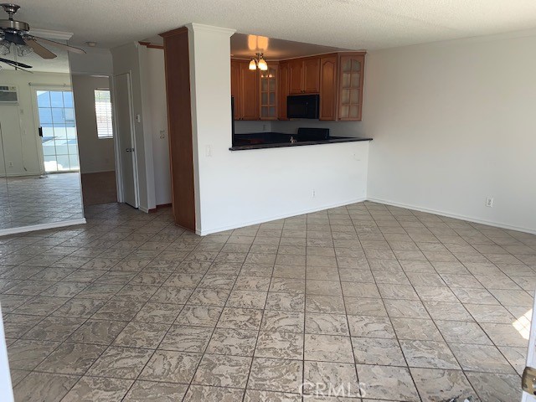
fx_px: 403
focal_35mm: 26
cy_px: 201
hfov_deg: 67.3
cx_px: 268
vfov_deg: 53.1
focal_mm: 4.25
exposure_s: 1/122
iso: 25
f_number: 1.8
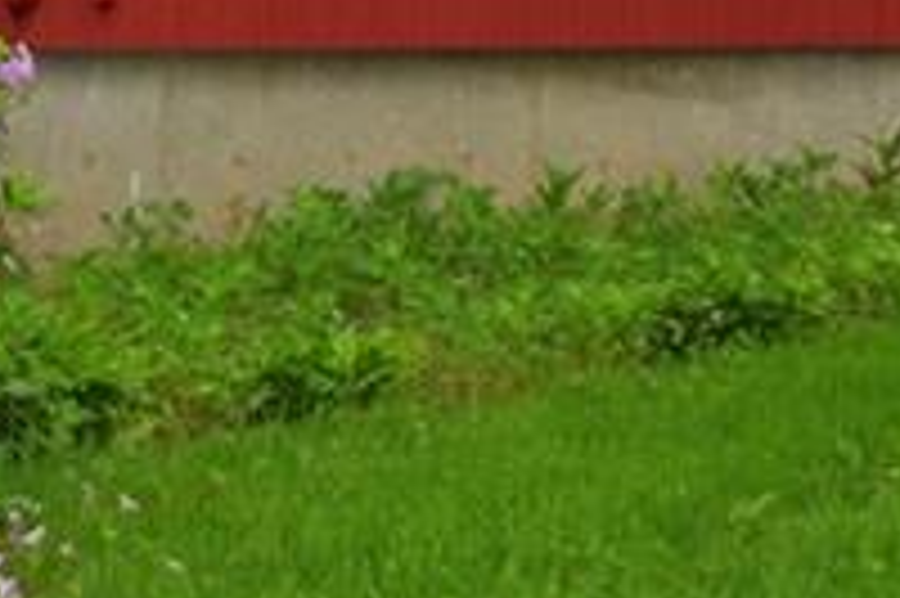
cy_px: -490
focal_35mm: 169
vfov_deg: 7.8
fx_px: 4221
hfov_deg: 12.1
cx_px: 657
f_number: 5.6
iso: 800
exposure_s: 1/125
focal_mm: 22
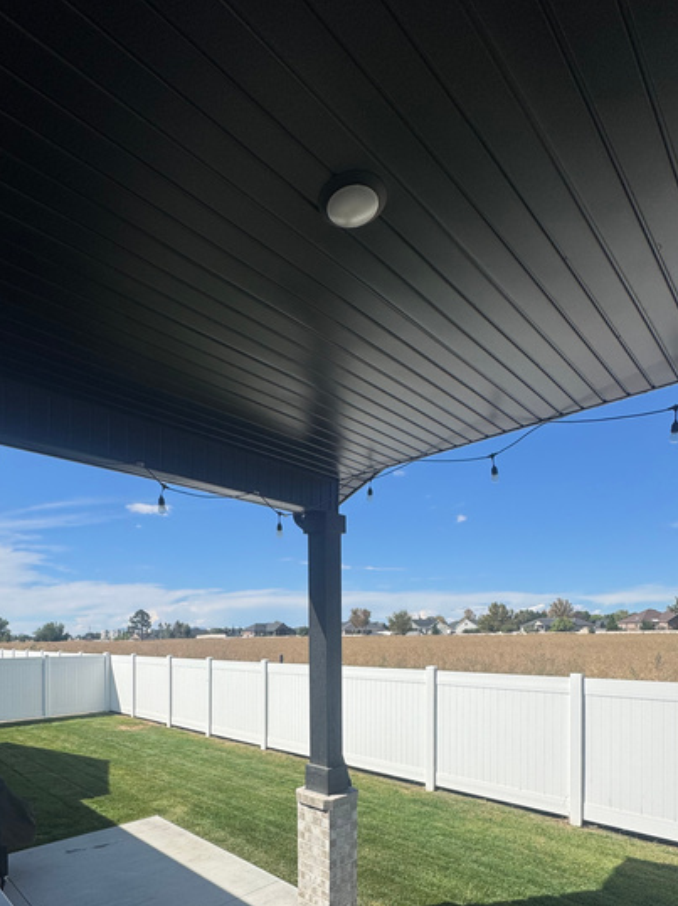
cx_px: 276
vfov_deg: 77.5
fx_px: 523
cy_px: 643
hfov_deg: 65.4
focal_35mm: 20
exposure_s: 1/3390
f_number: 2.2
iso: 50
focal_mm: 2.22
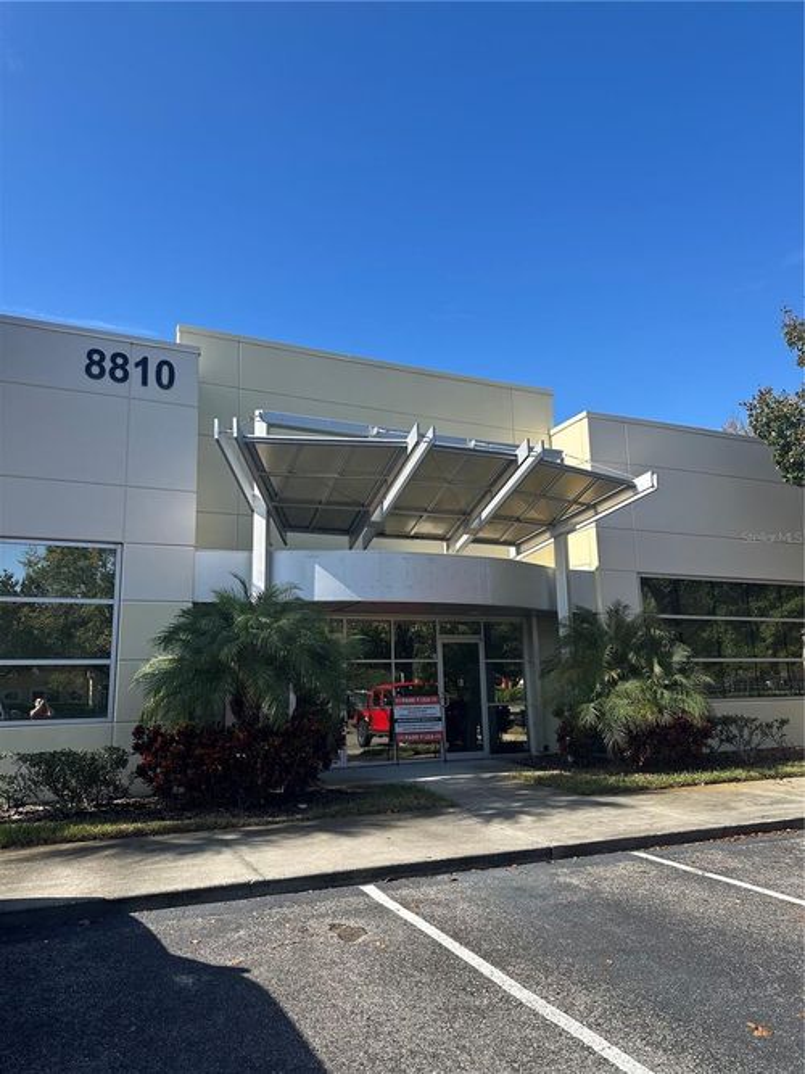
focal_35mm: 24
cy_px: 537
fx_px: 744
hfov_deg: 56.8
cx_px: 402
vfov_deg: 71.6
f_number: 1.78
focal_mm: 6.86
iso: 80
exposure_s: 1/2591
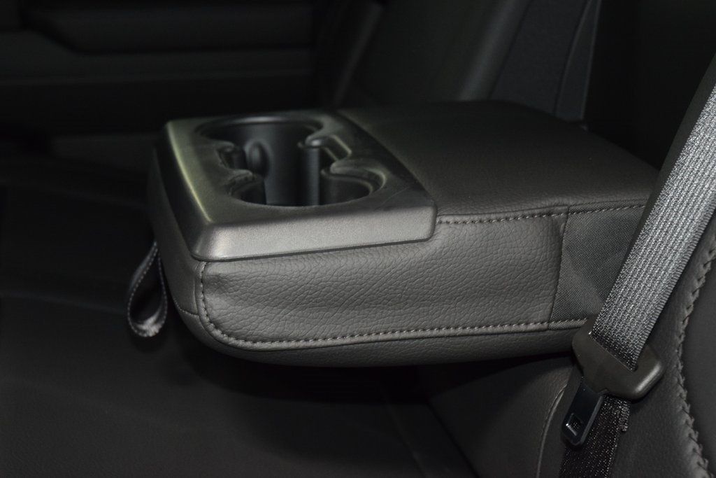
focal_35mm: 60
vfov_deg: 22.6
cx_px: 358
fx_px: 1193
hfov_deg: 33.4
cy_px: 239
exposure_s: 1/40
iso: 2000
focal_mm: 40
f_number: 4.2
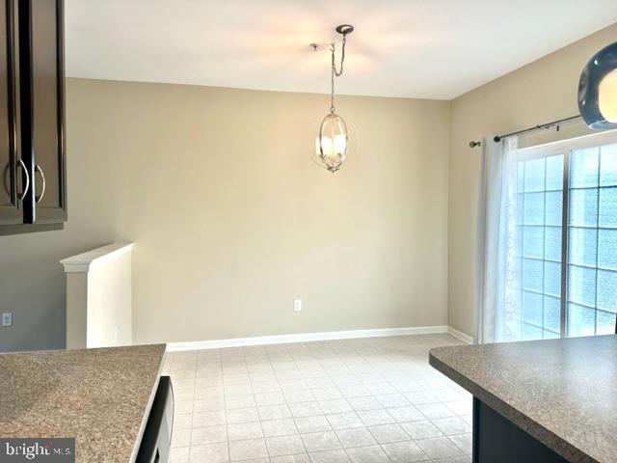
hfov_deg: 71.6
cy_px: 232
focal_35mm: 24
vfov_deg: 56.8
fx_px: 428
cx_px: 308
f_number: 1.78
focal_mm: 6.86
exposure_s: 1/120
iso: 64
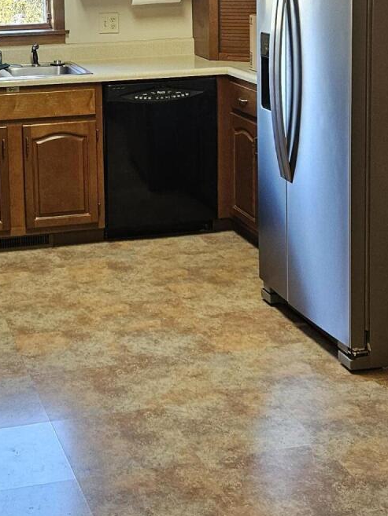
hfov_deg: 20.8
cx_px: 76
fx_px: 1046
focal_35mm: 70
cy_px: 136
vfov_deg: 27.4
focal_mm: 5.4
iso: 200
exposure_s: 1/120
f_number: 1.8
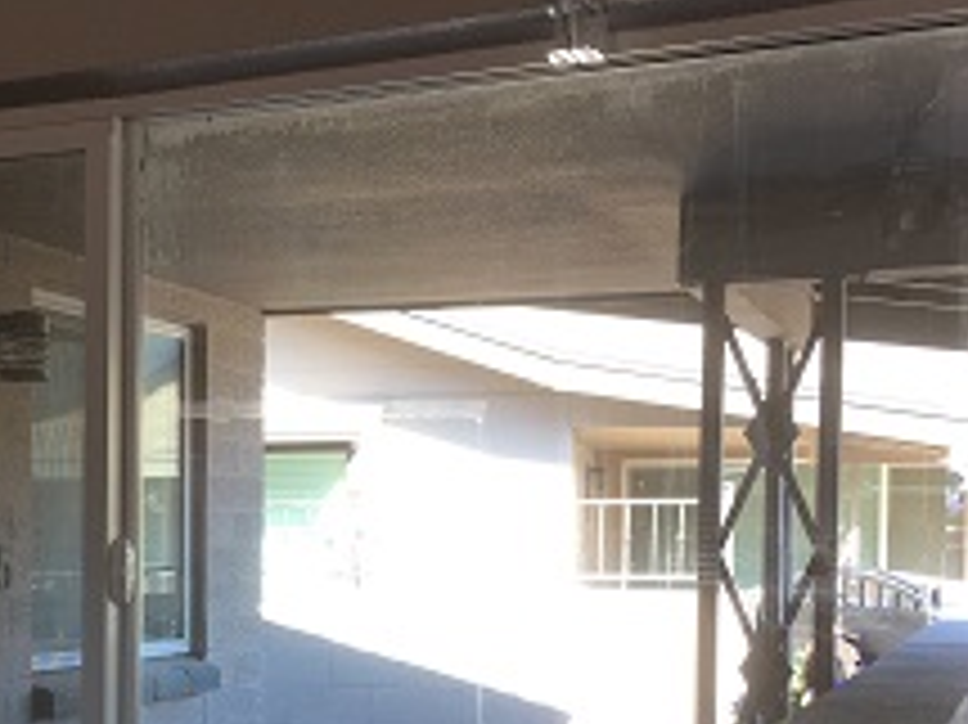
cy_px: 609
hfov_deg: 30.4
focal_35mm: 62
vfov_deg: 23.2
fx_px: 1733
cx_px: 185
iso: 32
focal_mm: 4.15
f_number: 2.2
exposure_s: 1/60
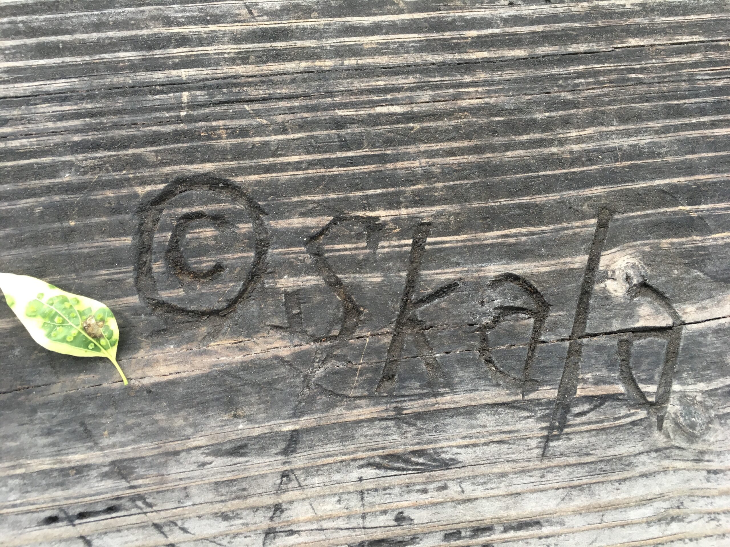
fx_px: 612
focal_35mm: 29
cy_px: 274
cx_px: 365
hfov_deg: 61.7
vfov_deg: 48.2
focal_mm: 4.15
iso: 25
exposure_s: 1/30
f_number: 2.2
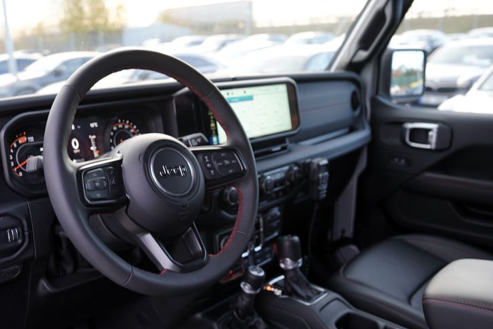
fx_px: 466
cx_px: 190
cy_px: 181
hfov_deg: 55.2
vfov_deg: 38.8
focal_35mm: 34
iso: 100
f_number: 3.2
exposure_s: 1/40
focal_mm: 24
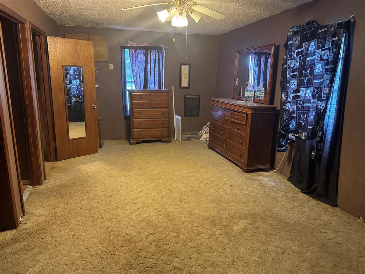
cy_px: 137
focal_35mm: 24
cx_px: 182
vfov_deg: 56.8
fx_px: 253
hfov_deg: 71.6
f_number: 1.78
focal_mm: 6.76
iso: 800
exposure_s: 1/40
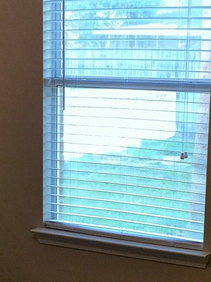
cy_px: 222
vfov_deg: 20.0
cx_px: 73
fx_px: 789
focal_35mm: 97
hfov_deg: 15.2
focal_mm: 4.15
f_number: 2.2
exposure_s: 1/30
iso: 40
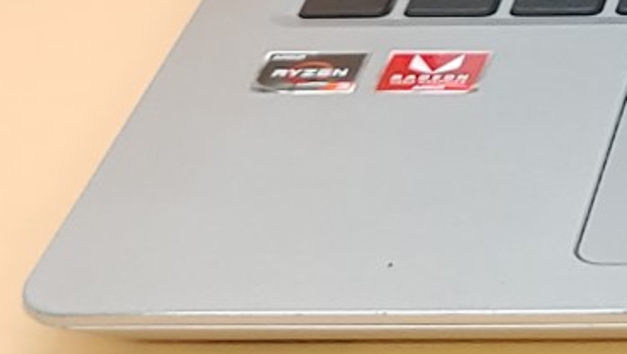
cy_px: -458
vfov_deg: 6.2
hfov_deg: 10.7
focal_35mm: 187
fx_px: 3111
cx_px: 1191
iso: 50
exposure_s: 1/63
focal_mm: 4.36
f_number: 1.8
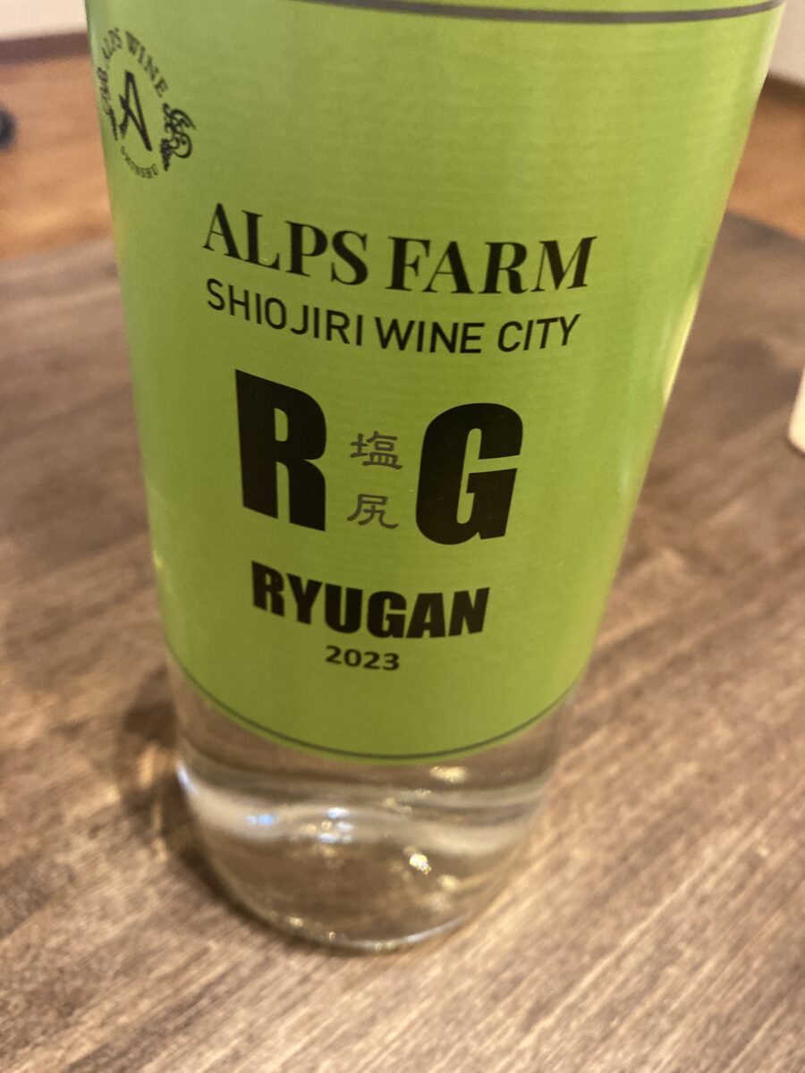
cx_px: 402
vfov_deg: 63.4
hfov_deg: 49.7
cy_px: 536
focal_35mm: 28
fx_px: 868
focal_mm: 3.99
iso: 320
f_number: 1.8
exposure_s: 1/30
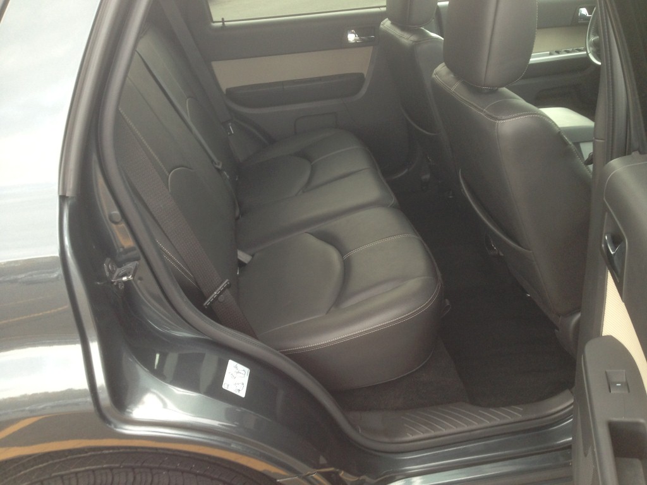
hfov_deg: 55.4
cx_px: 324
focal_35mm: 33
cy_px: 242
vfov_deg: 42.9
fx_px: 617
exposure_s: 1/40
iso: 64
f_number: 2.4
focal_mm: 4.13
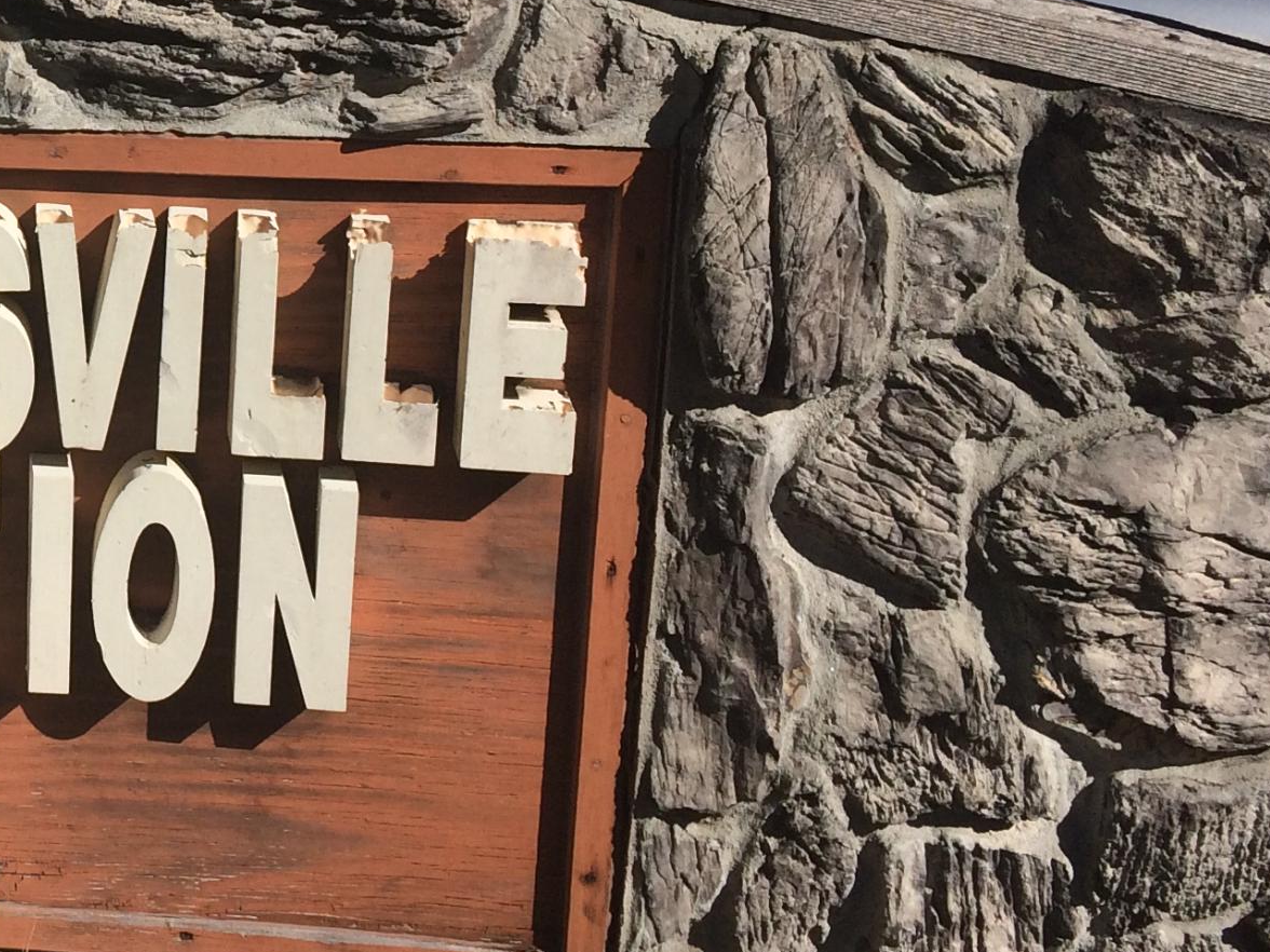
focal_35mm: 74
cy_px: -28
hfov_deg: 23.9
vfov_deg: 19.3
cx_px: -274
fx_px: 2715
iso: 32
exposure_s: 1/3731
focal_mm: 4.15
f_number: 2.2
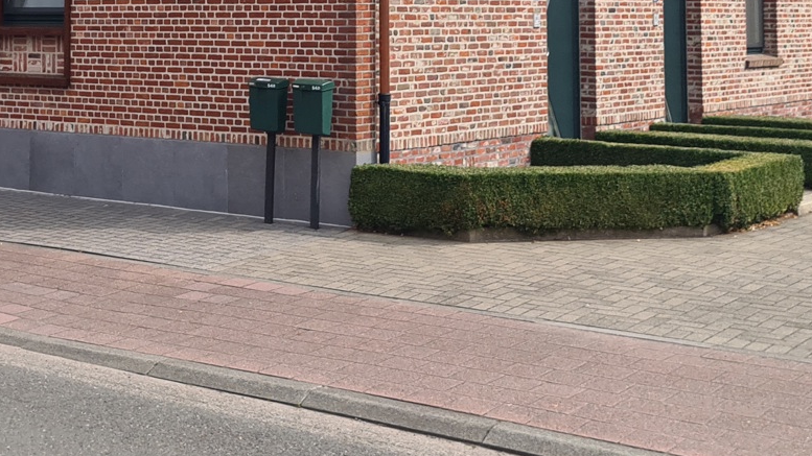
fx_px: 1507
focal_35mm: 70
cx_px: 180
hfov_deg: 29.6
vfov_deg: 16.5
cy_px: -99
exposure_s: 1/2193
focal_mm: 5.4
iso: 50
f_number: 1.8
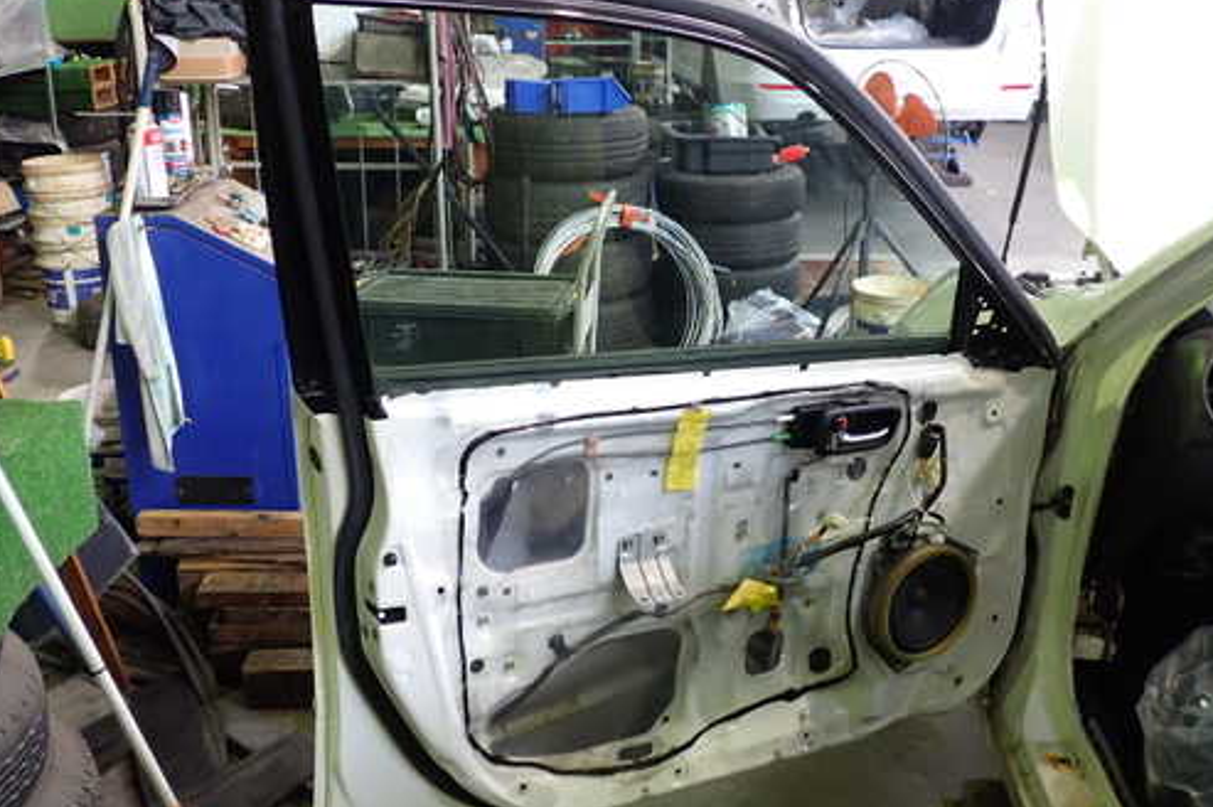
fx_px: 1279
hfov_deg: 50.7
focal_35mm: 38
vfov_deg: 35.0
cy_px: 421
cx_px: 603
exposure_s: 1/40
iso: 200
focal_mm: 5.4
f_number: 2.3
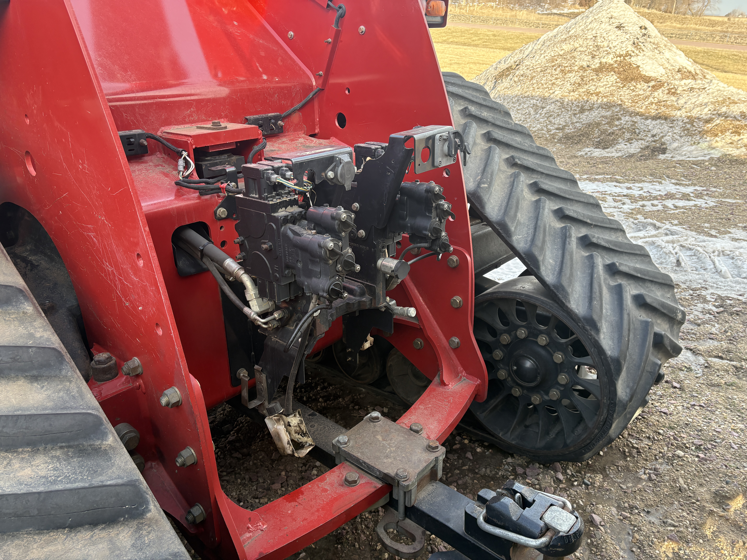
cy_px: 280
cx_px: 374
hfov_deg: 67.3
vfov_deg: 53.1
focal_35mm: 26
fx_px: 561
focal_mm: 5.96
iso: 80
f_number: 1.6
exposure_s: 1/236
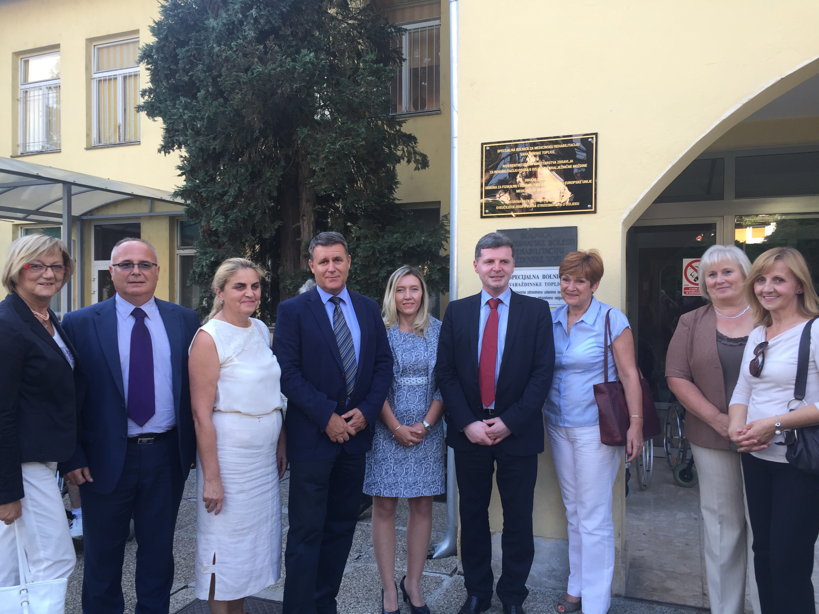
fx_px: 686
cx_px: 410
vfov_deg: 48.2
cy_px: 307
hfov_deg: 61.7
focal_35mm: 29
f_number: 2.2
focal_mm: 4.15
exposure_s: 1/100
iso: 32
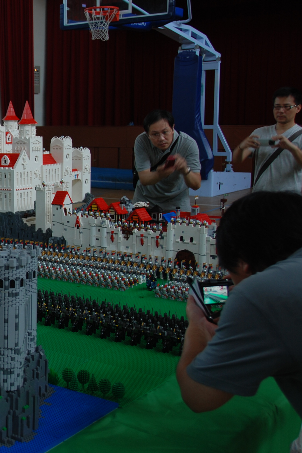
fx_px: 717
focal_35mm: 57
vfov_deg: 35.1
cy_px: 232
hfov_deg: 21.7
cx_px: -81
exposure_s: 1/10
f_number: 3.8
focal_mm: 22
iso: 100
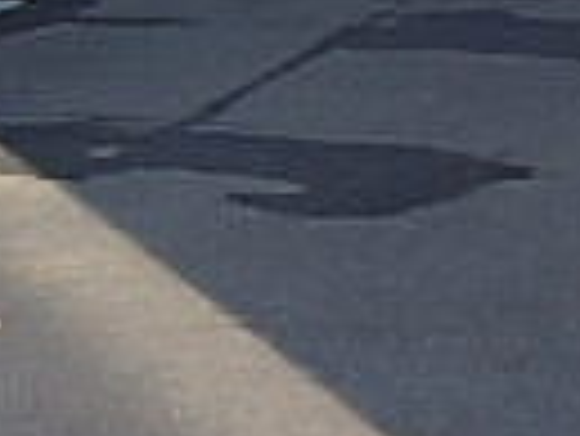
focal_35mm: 104
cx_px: -396
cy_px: -238
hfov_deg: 16.4
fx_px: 1744
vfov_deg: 13.4
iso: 125
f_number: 3.5
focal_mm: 3.7
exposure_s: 1/80
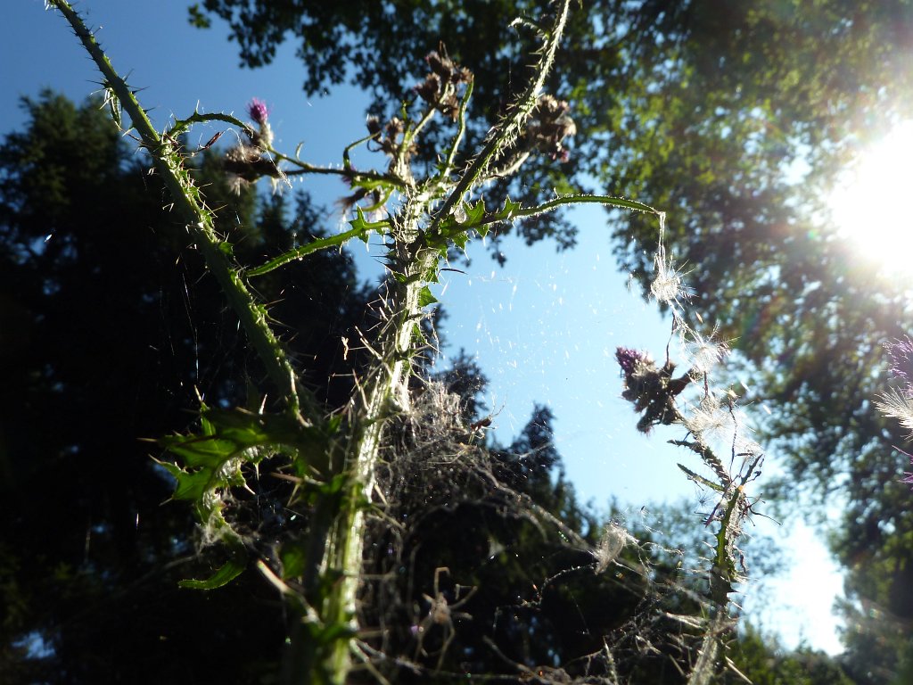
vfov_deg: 54.9
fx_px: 659
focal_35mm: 25
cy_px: 342
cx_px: 456
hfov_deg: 69.4
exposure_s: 1/320
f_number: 4
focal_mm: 4.1
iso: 80
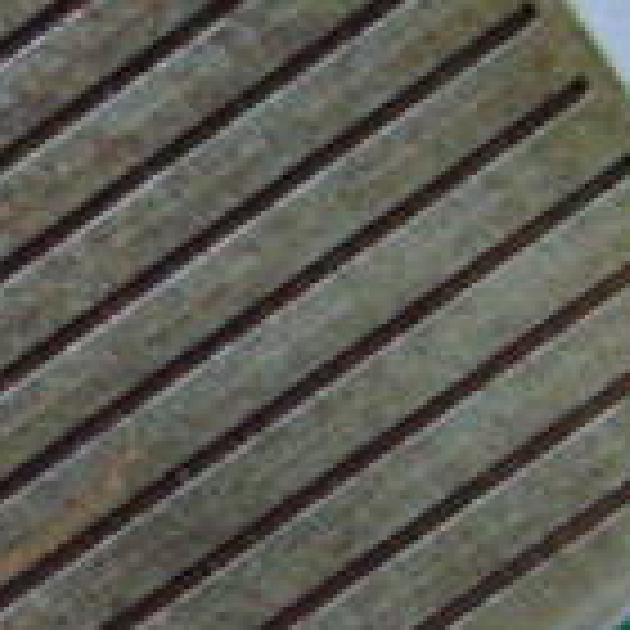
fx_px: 3068
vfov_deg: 11.7
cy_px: 356
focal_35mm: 149
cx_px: -387
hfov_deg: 11.2
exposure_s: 1/30
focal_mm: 6.42
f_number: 3.6
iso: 400
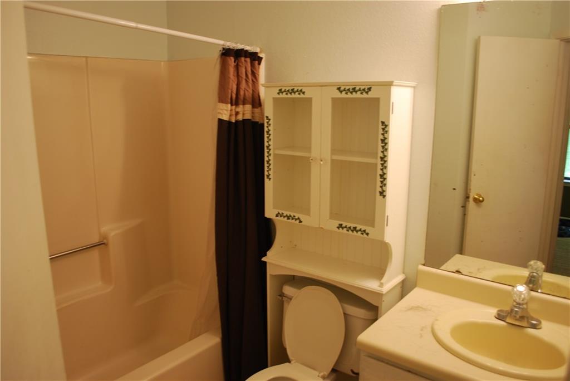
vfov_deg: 48.0
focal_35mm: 27
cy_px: 190
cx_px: 285
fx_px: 428
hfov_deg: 67.4
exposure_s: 1/30
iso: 220
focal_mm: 18
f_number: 3.5
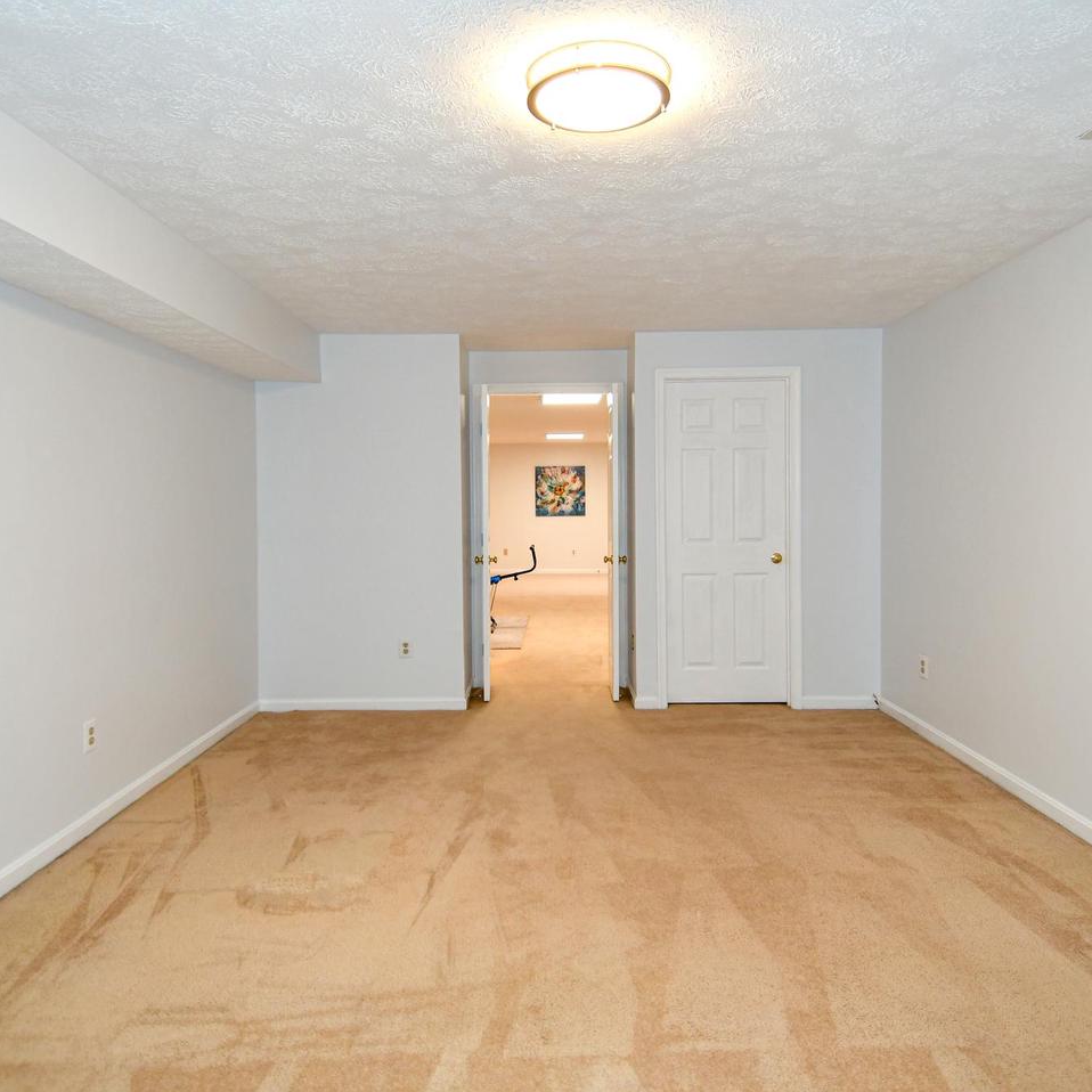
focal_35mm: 23
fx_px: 821
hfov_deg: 67.2
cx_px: 527
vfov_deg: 67.3
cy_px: 546
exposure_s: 1/60
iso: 450
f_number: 4
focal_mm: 12
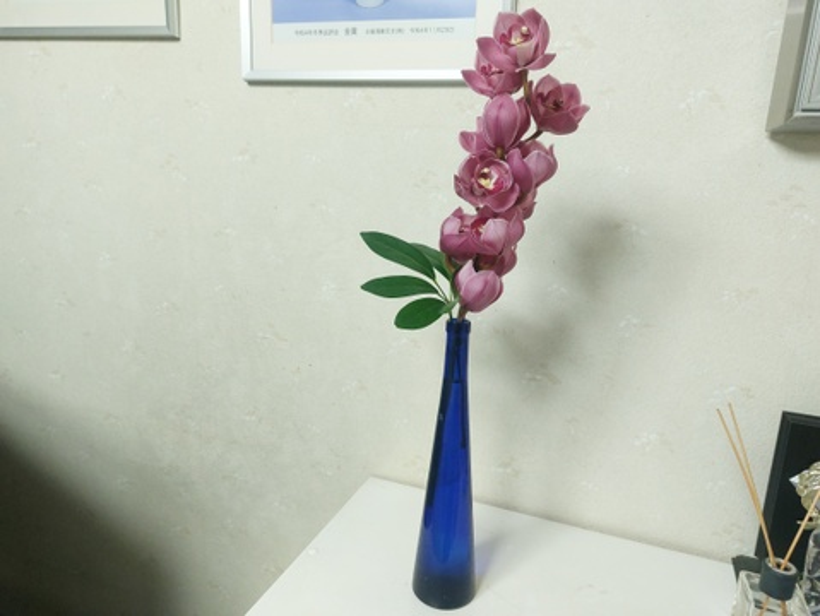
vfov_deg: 56.9
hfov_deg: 71.6
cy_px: 308
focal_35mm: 24
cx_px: 410
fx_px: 569
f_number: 1.8
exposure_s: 1/50
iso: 200
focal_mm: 5.23
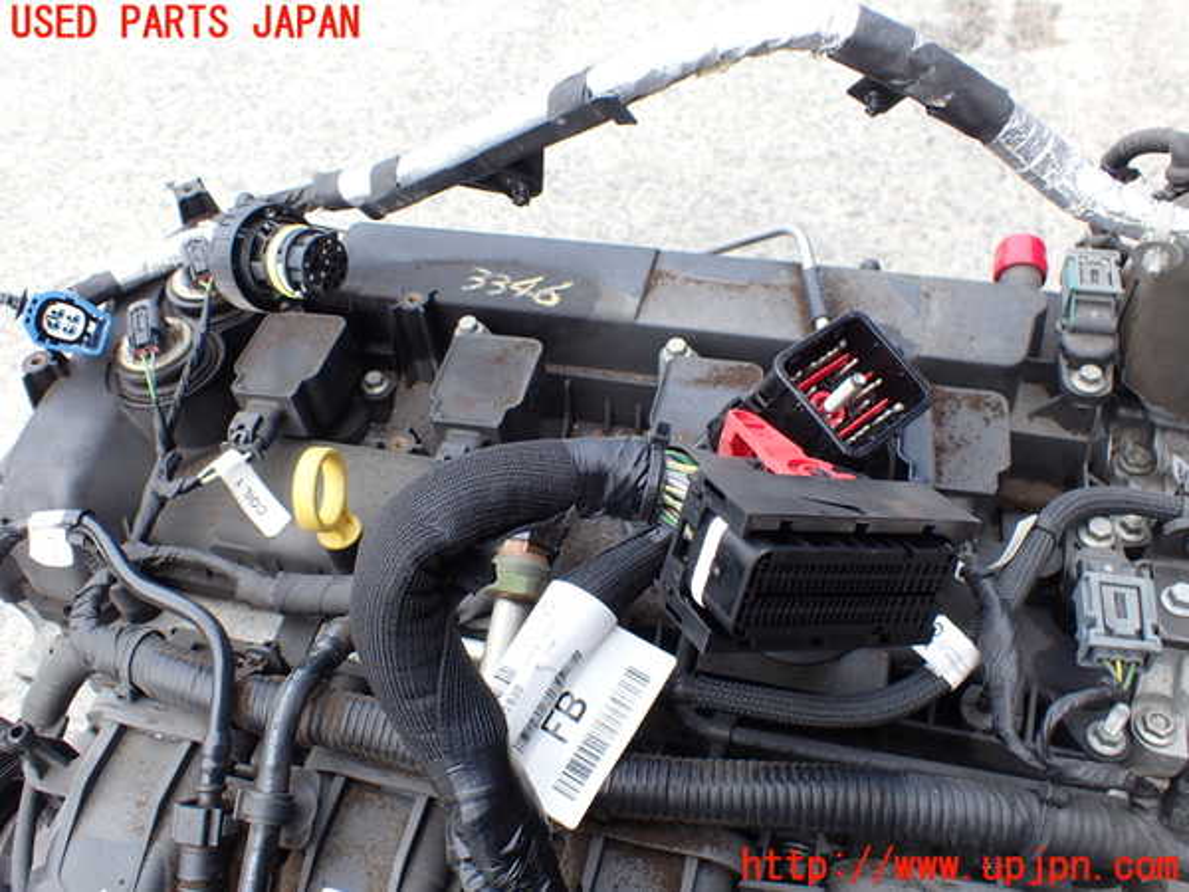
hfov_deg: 60.0
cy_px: 446
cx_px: 594
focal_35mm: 30
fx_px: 1030
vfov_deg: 46.8
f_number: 3.2
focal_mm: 5.4
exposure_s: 1/125
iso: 100
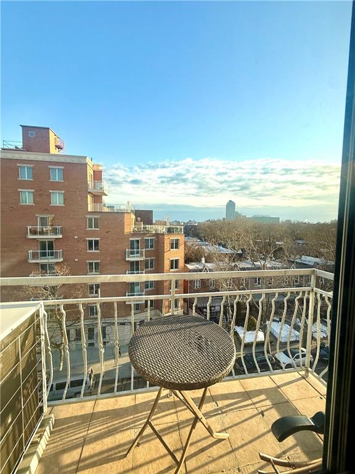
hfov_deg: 85.7
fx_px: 191
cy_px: 237
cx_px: 178
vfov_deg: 102.1
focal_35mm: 14
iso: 50
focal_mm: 2.22
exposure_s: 1/549
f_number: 2.2
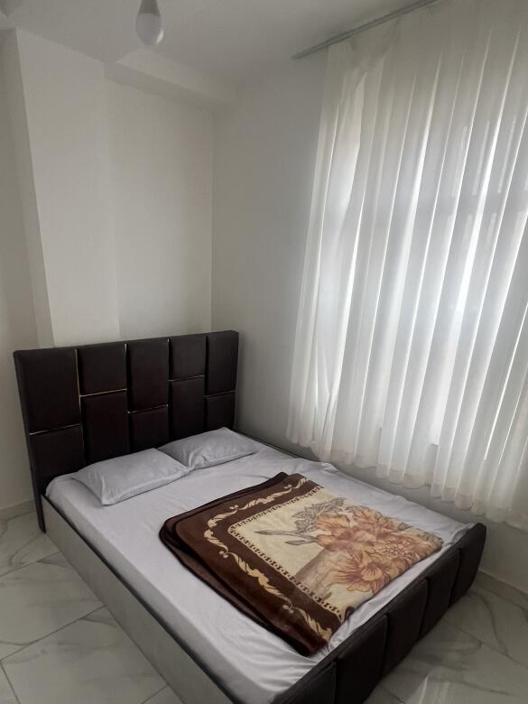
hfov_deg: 65.6
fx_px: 407
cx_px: 226
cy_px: 430
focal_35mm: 20
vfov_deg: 80.6
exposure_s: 1/99
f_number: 1.8
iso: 200
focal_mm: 1.57
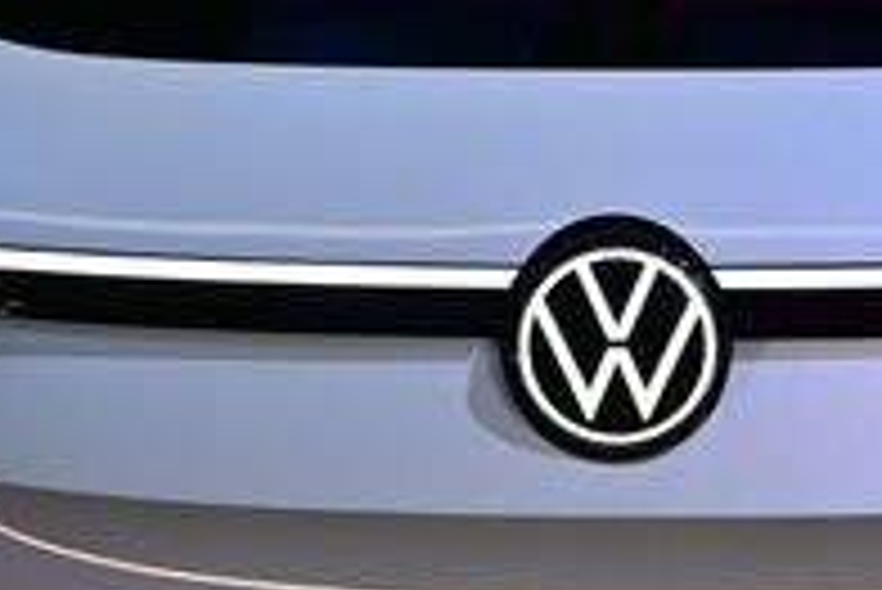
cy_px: 331
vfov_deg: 18.2
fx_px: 1839
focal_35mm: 75
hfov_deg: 26.9
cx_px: 554
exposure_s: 1/100
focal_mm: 16
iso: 100
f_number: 5
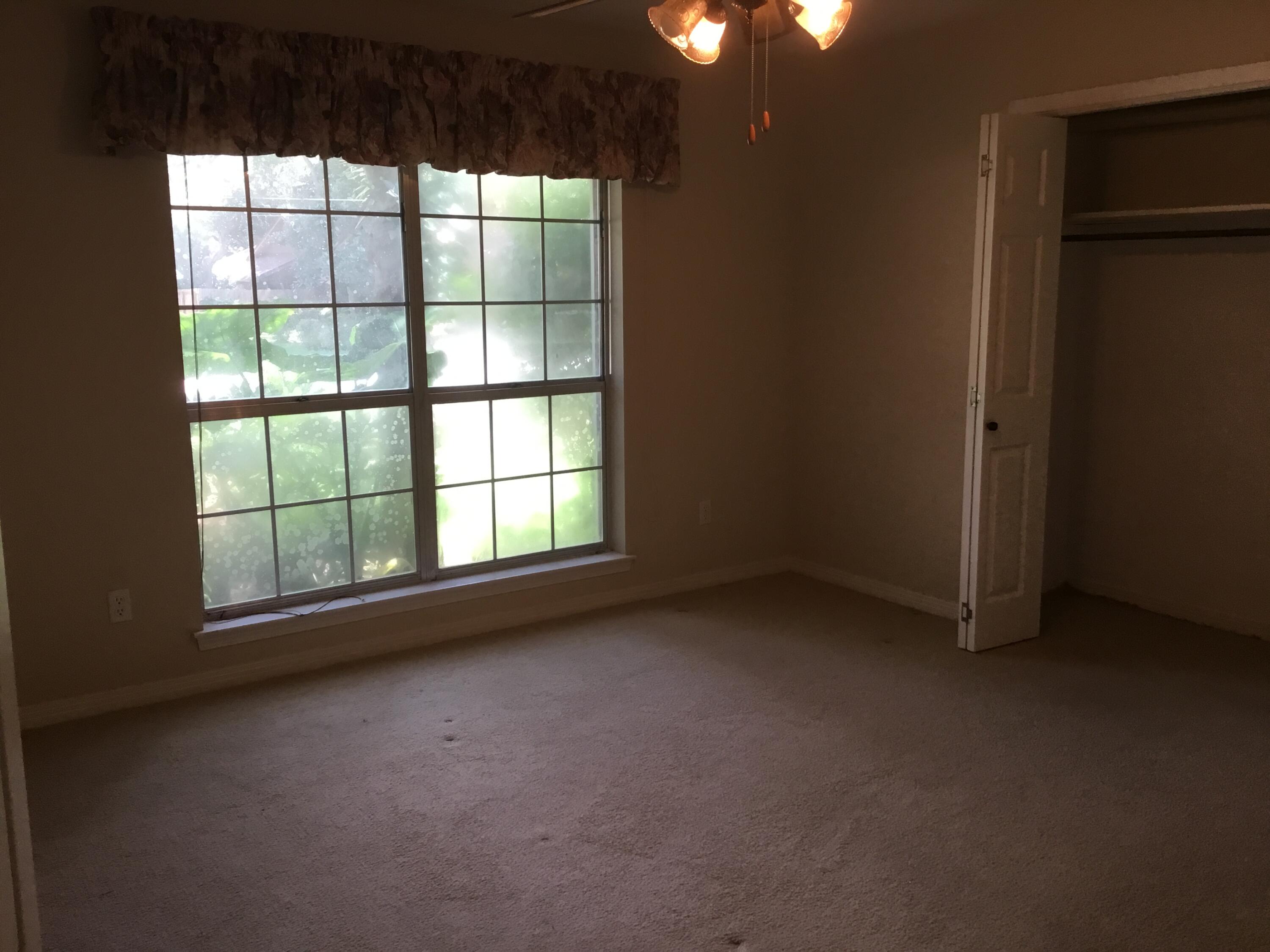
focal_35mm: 31
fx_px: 1137
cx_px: 635
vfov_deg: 45.4
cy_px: 476
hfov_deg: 58.4
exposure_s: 1/30
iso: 32
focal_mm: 3.3
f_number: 2.4
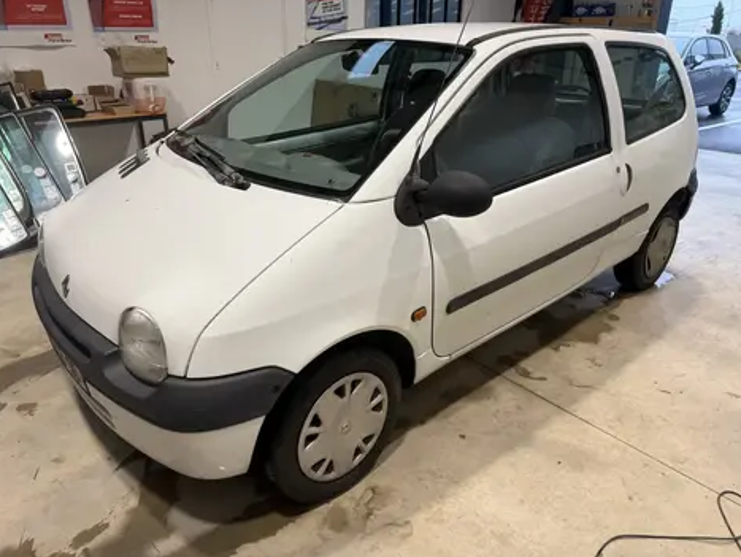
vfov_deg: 54.9
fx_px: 536
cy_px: 272
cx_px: 358
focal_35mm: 25
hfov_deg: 69.3
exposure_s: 1/130
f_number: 1.78
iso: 50
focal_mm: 6.76
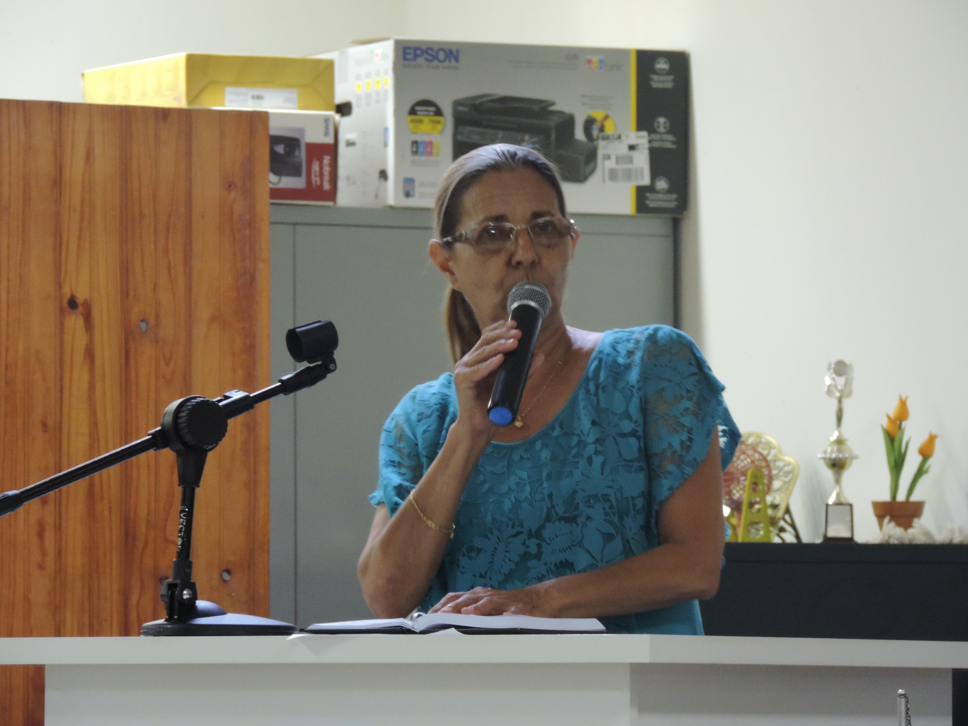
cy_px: 363
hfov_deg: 7.2
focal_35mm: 275
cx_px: 484
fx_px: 7690
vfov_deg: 5.4
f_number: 4.7
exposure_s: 1/10
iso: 800
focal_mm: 49
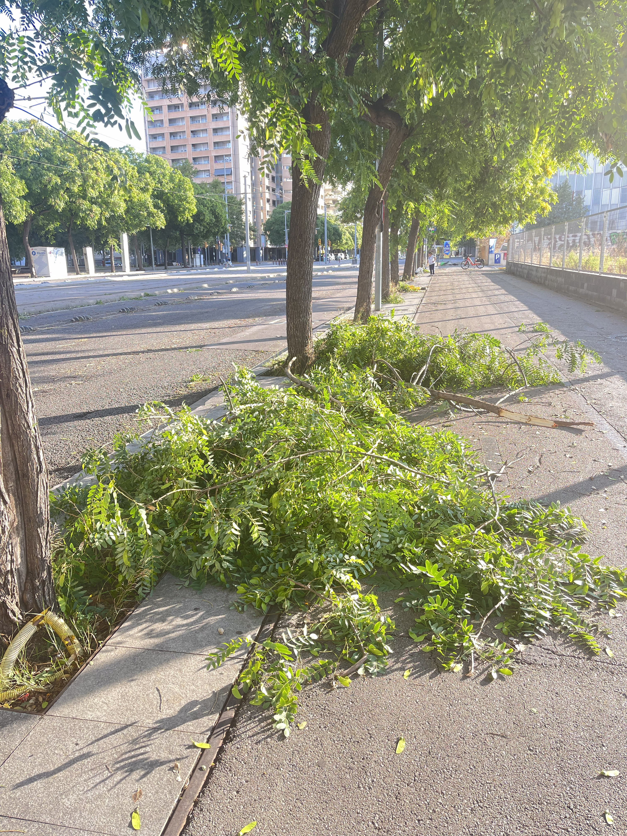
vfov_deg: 67.3
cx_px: 314
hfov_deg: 53.1
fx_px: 628
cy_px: 418
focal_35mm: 26
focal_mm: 5.1
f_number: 1.6
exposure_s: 1/219
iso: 50
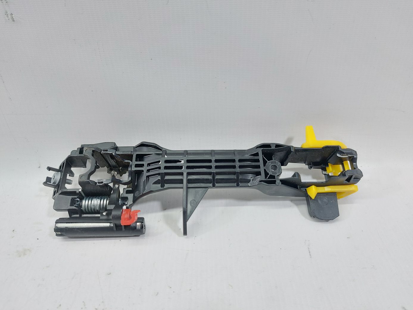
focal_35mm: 24
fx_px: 286
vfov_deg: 56.8
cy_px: 155
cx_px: 206
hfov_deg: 71.6
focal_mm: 5.23
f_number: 1.8
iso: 100
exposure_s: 1/50
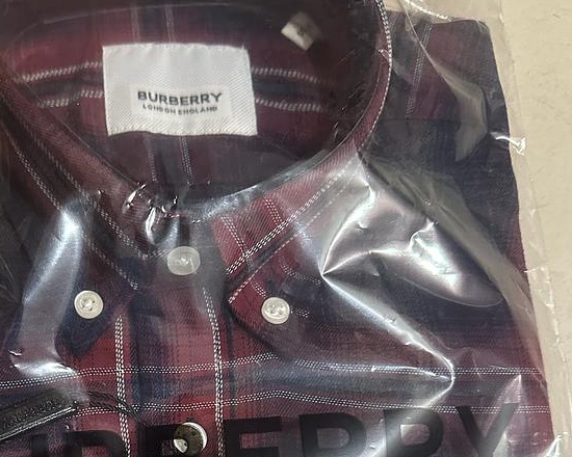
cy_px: 452
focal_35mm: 46
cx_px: 160
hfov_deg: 39.5
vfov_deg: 30.5
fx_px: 779
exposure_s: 1/60
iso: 640
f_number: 1.78
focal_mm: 6.86
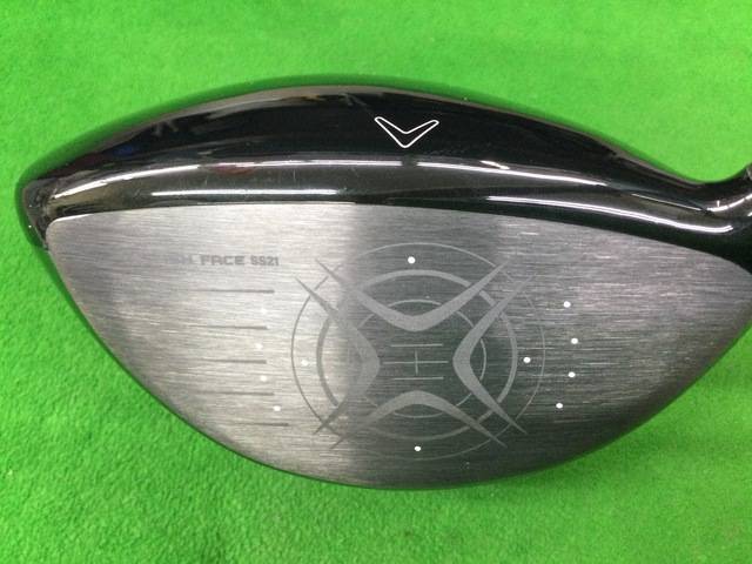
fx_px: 673
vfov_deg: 45.4
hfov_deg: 58.4
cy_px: 282
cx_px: 376
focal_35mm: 31
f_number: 2.4
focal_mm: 3.3
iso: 250
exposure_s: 1/30
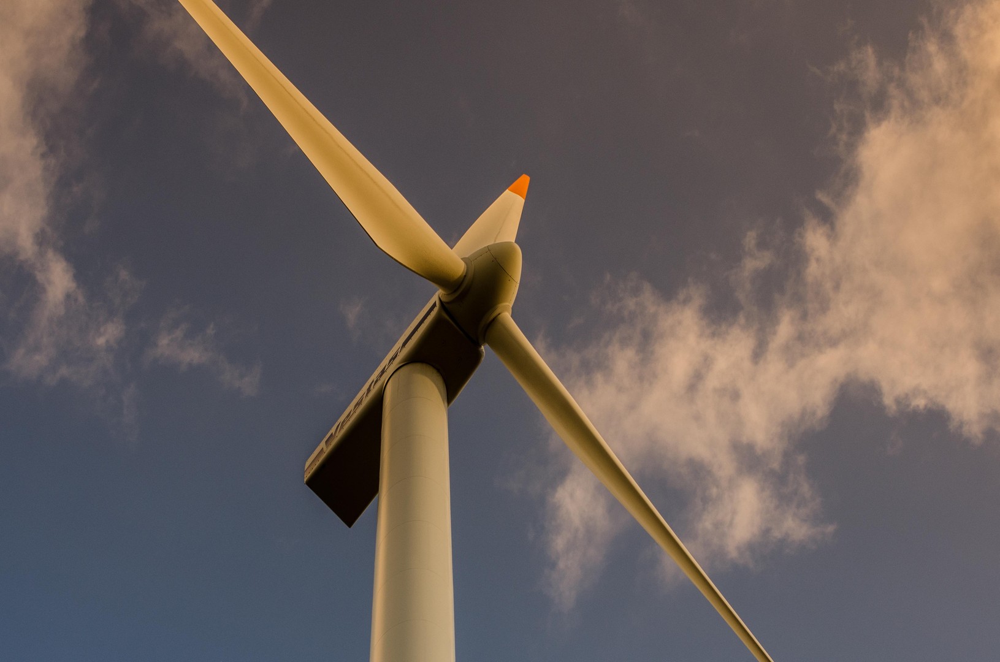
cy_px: 331
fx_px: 1663
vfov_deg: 22.5
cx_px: 500
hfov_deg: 33.5
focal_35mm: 60
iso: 100
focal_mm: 40
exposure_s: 1/125
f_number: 8
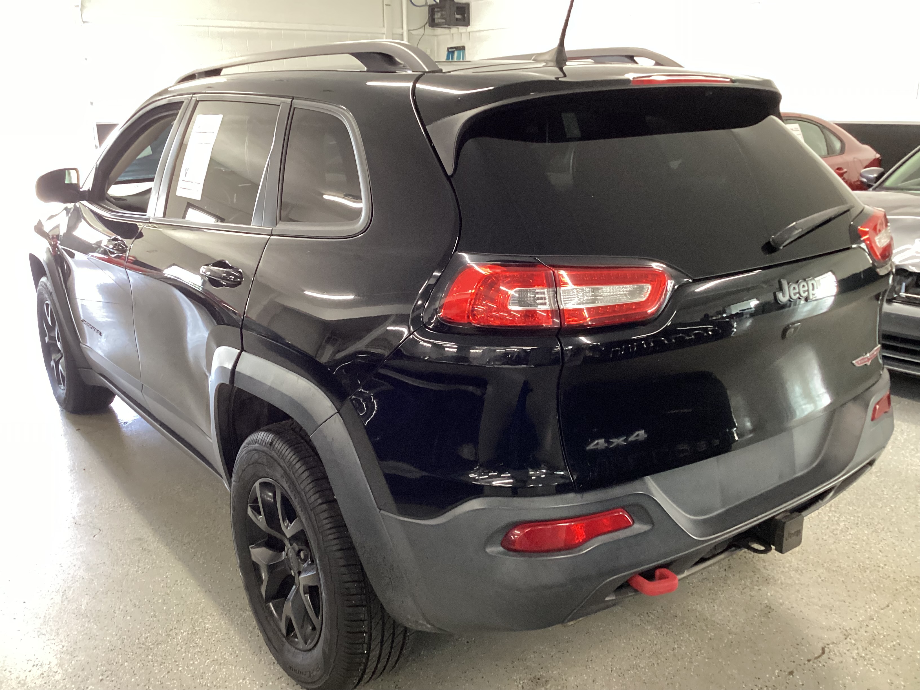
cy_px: 345
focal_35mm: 31
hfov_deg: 58.4
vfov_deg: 45.4
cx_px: 460
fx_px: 824
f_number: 2.4
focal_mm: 3.3
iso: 250
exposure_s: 1/40
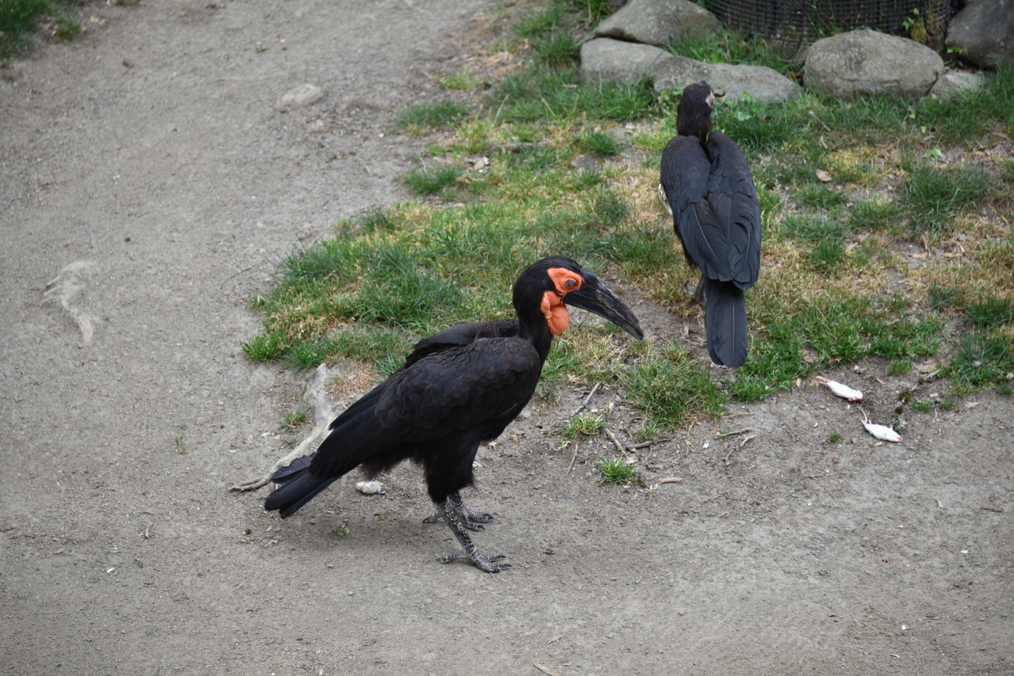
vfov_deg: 7.2
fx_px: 5353
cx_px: 507
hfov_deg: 10.8
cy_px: 338
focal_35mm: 190
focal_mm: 190
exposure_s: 1/400
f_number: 5.6
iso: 560
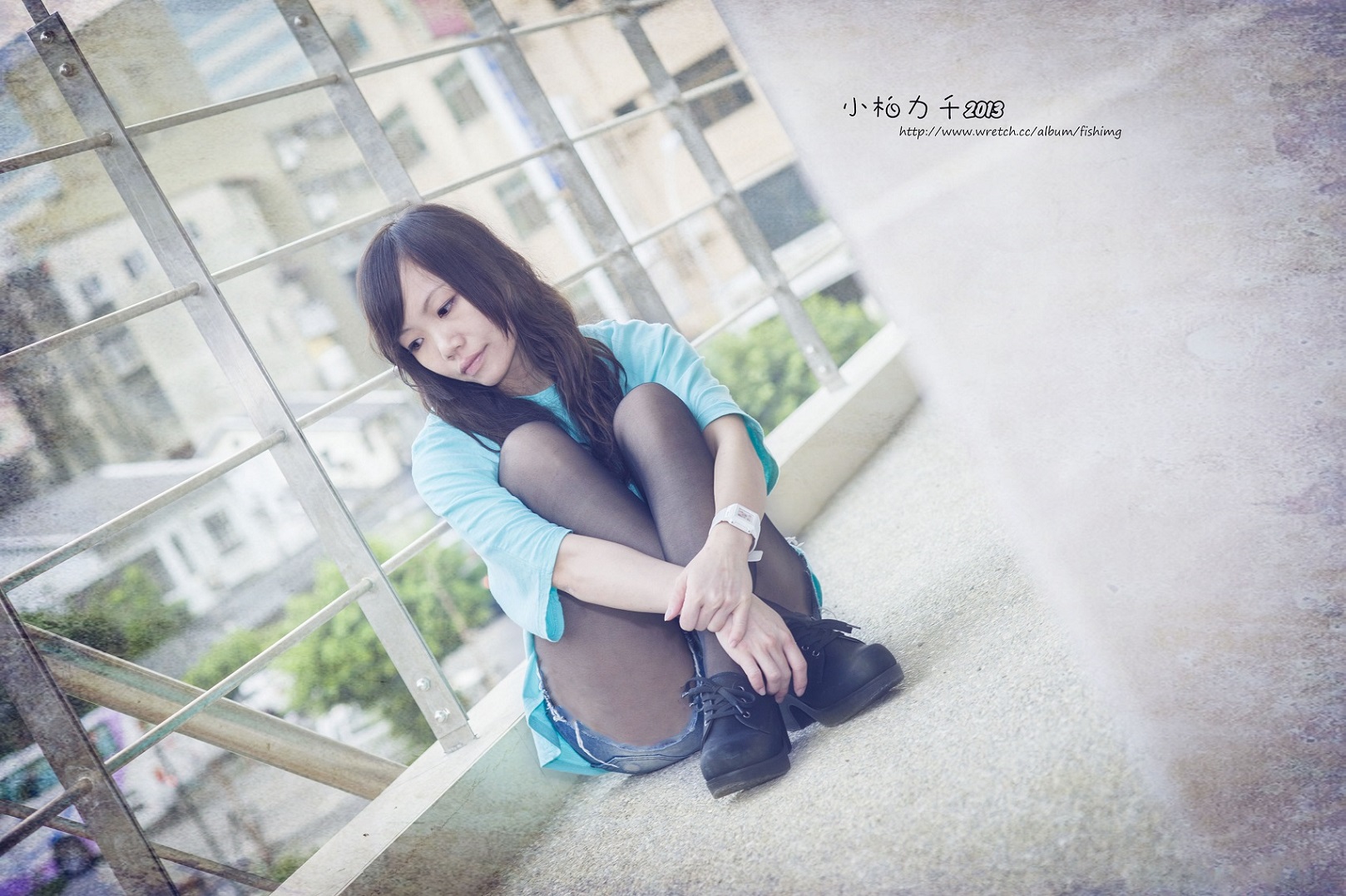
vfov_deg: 16.1
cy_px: 448
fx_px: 3176
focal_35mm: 85
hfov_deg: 23.9
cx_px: 673
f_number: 5.6
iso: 250
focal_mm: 85
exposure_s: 1/40
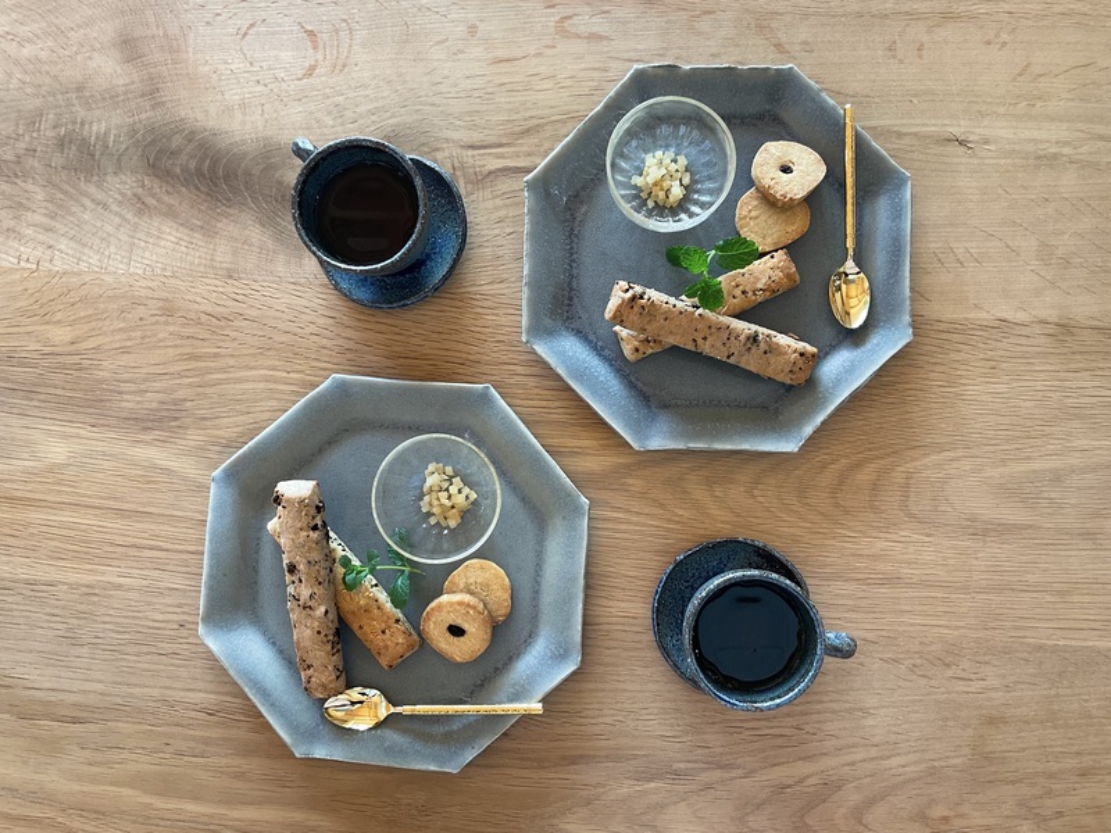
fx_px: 931
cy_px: 416
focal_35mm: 29
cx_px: 556
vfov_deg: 48.2
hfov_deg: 61.7
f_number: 1.8
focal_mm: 3
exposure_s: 1/60
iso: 80
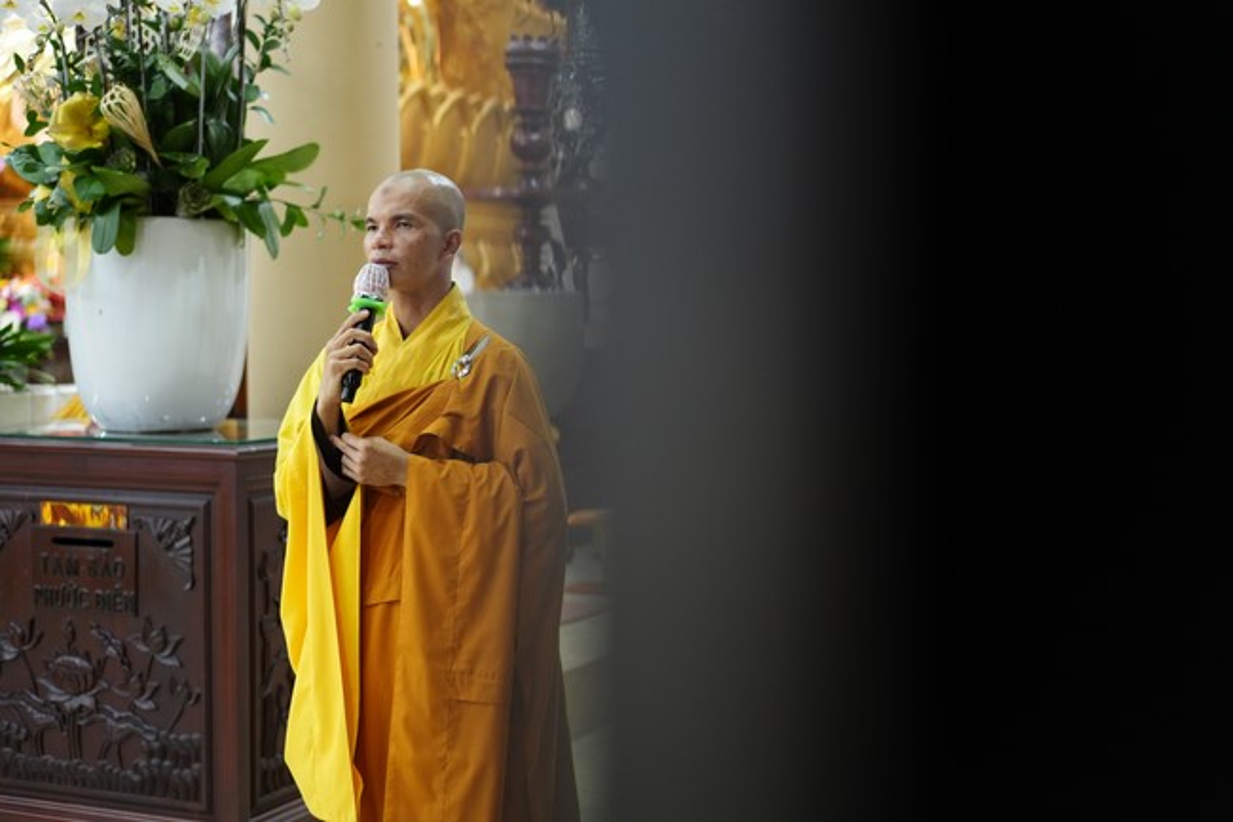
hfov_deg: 36.3
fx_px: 1883
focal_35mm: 55
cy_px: 411
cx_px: 616
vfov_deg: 24.6
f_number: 1.8
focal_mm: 55
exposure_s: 1/160
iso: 3200
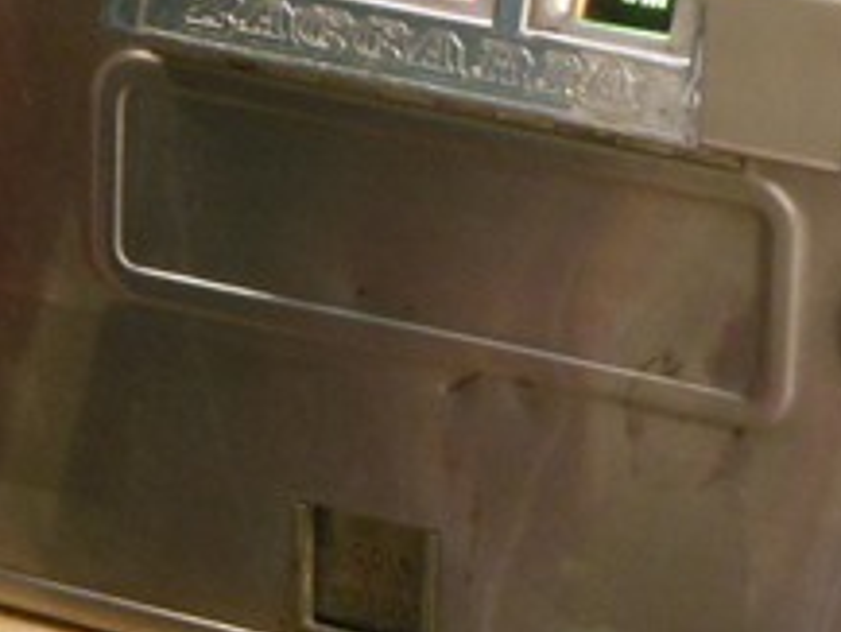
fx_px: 3816
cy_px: 233
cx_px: 430
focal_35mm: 157
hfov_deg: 12.6
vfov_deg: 9.5
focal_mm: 13.6
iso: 800
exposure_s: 1/4
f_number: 4.4
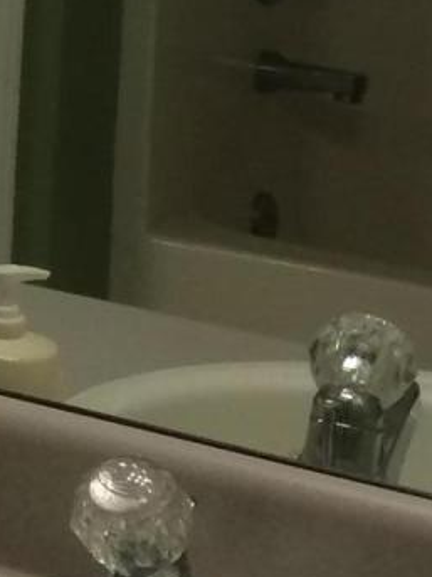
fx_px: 2814
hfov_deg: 7.9
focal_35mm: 169
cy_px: -140
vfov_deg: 11.4
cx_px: -723
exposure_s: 1/40
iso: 40
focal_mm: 4.15
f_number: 2.2
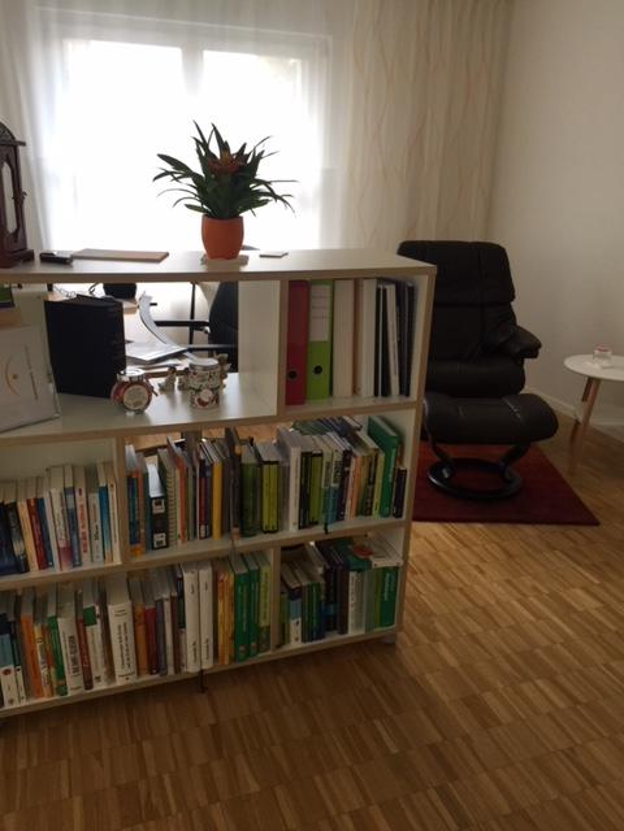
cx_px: 312
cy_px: 416
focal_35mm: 29
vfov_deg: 61.7
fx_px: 697
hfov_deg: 48.2
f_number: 2.2
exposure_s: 1/33
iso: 32
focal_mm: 4.15
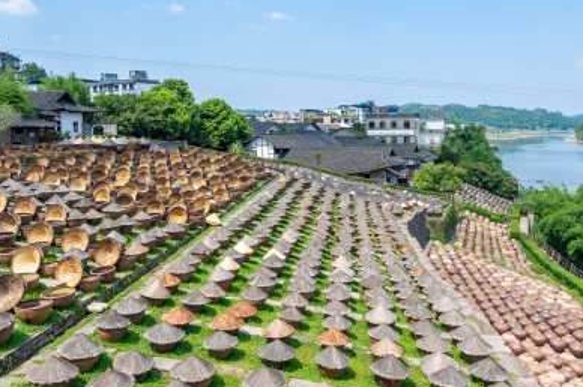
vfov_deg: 39.6
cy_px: 146
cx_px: 285
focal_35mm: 33
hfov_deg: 57.3
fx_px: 534
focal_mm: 16
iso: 100
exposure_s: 1/200
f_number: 7.1
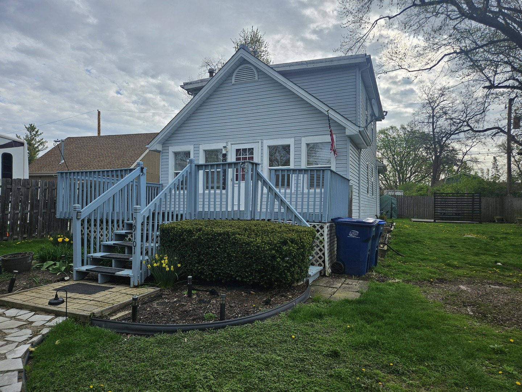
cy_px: 196
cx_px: 261
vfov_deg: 58.9
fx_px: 347
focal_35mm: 23
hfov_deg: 73.9
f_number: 1.8
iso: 25
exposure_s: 1/1920
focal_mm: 5.4
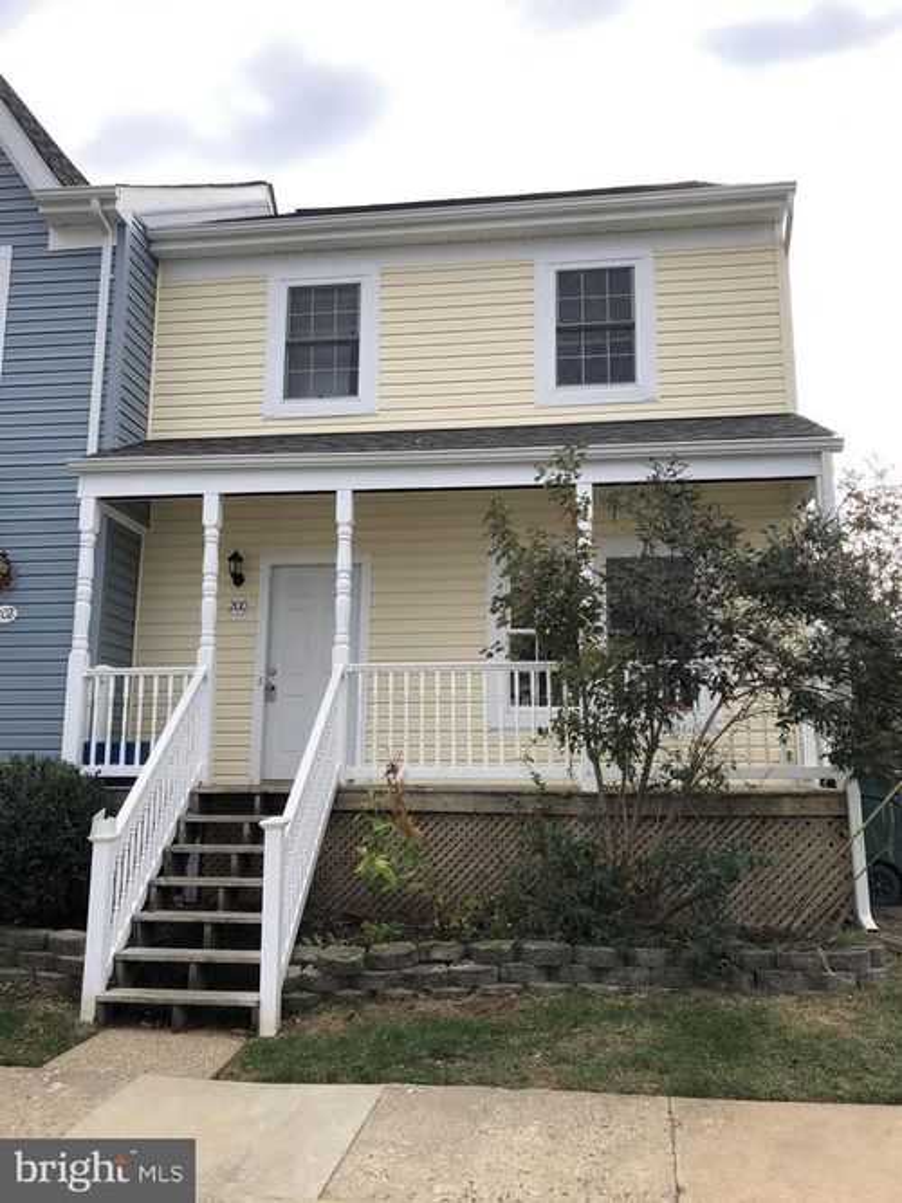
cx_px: 451
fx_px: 973
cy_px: 602
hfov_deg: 49.7
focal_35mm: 28
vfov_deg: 63.5
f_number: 1.8
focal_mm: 3.99
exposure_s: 1/857
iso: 20
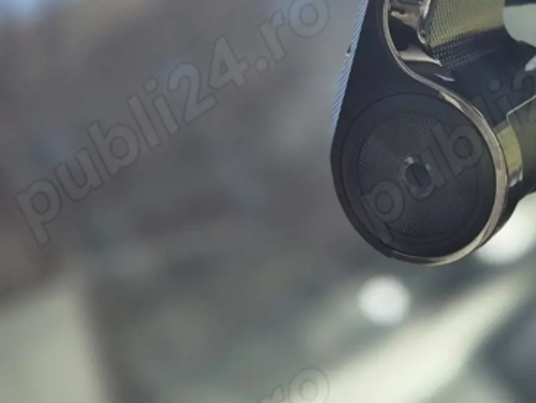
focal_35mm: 63
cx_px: 342
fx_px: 976
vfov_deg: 23.2
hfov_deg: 30.6
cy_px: 135
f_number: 1.8
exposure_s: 1/1880
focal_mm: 5.4
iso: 25
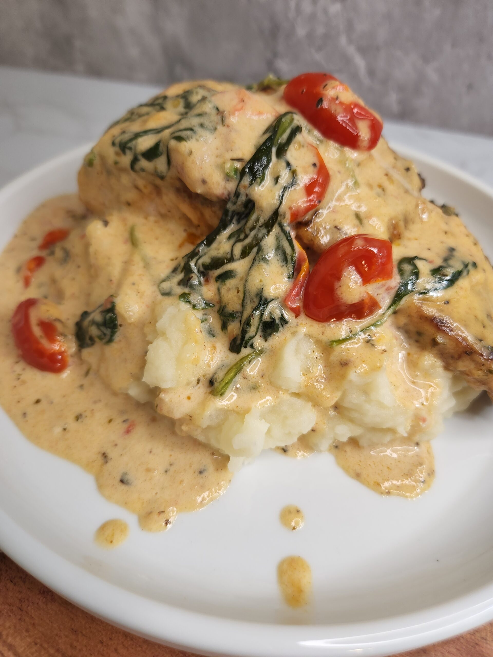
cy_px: 328
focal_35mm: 23
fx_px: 437
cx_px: 246
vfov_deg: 73.9
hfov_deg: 58.9
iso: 80
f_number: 1.8
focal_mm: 5.4
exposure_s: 1/120
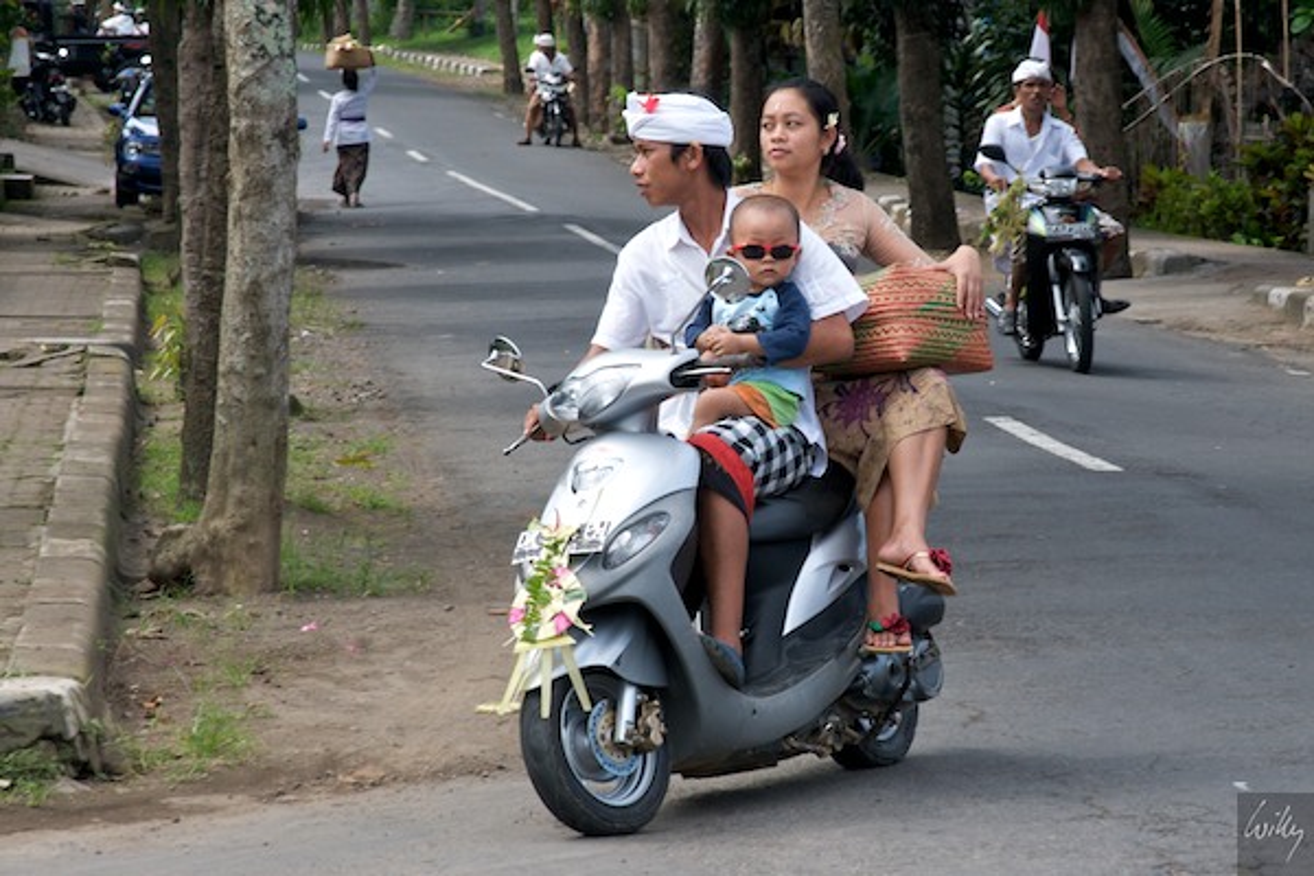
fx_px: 4653
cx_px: 657
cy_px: 438
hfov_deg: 16.1
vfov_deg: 10.8
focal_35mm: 128
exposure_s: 1/320
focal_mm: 85
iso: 320
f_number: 9
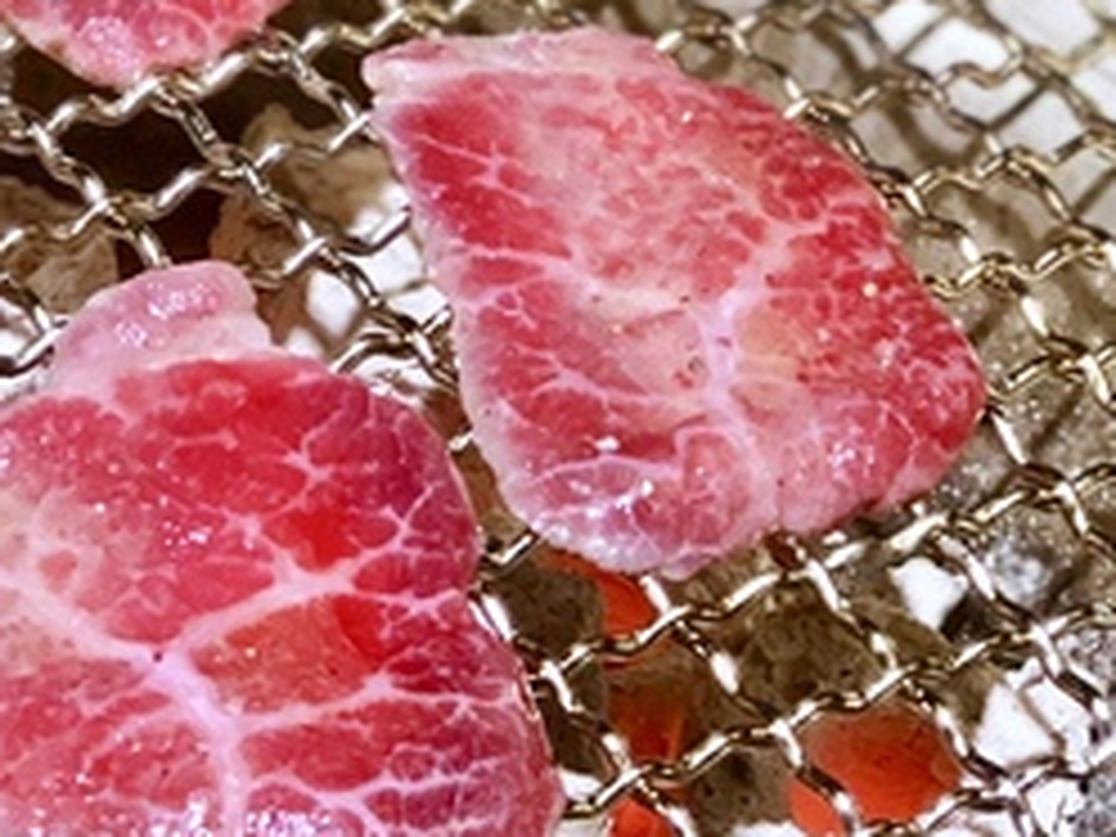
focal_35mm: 195
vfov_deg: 7.6
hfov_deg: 10.1
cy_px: 254
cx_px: 45
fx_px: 6287
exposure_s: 1/60
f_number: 2.8
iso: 320
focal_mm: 6.6
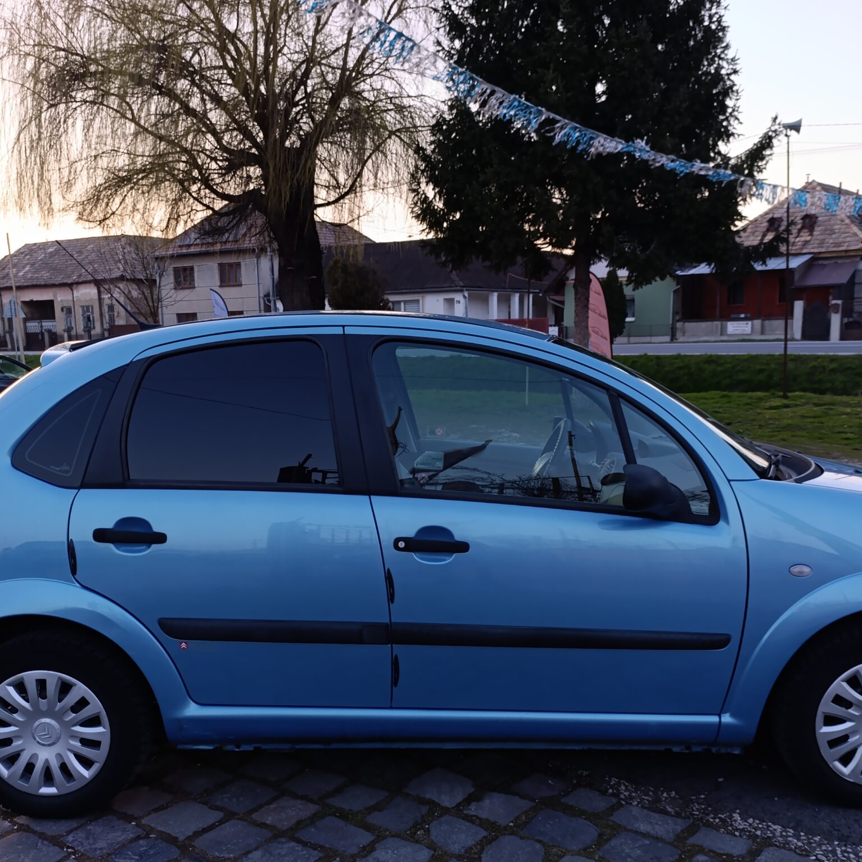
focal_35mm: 34
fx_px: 958
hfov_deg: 48.5
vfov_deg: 48.2
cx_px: 431
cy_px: 508
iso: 500
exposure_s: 1/100
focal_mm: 6.14
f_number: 1.6
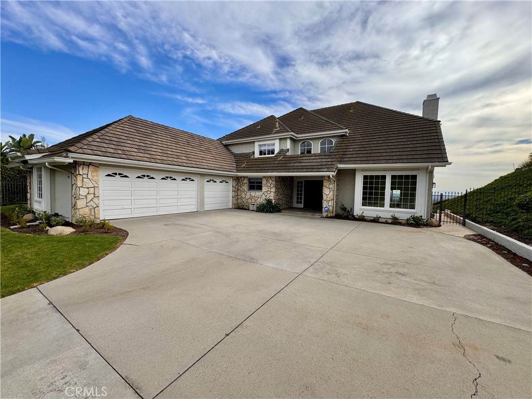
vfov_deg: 85.7
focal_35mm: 14
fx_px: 215
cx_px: 266
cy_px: 200
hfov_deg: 102.1
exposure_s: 1/1048
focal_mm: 2.22
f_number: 2.2
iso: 40
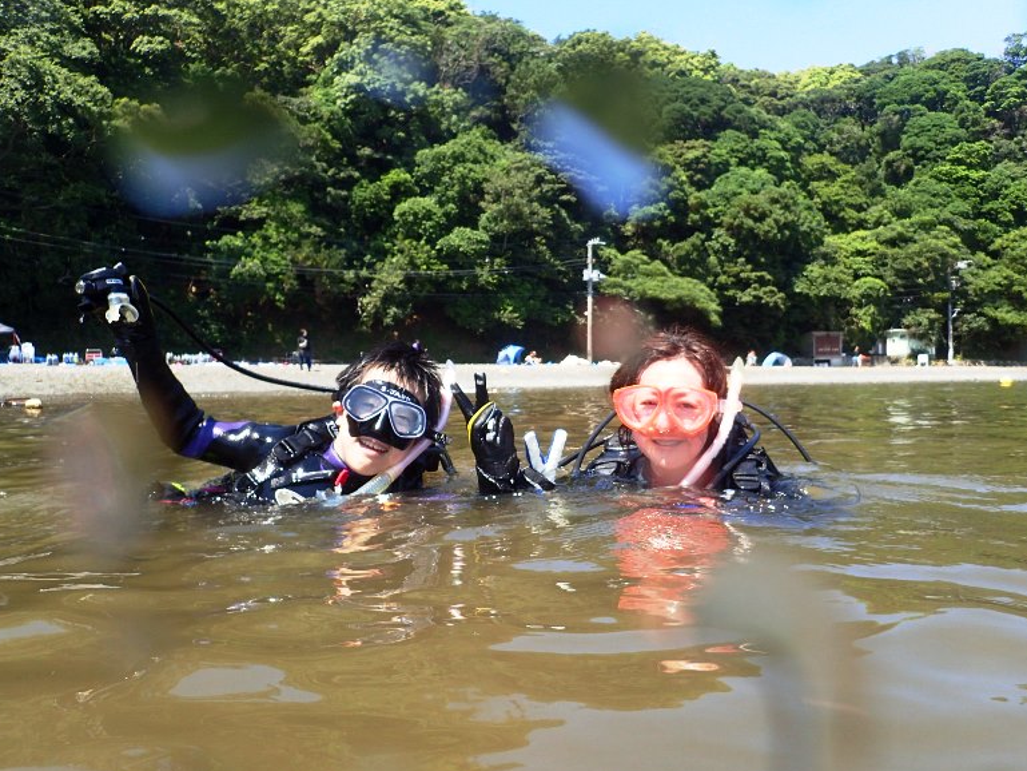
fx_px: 771
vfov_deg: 53.1
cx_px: 513
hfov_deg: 67.3
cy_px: 398
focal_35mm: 26
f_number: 2.8
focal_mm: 4.5
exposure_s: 1/640
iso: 100
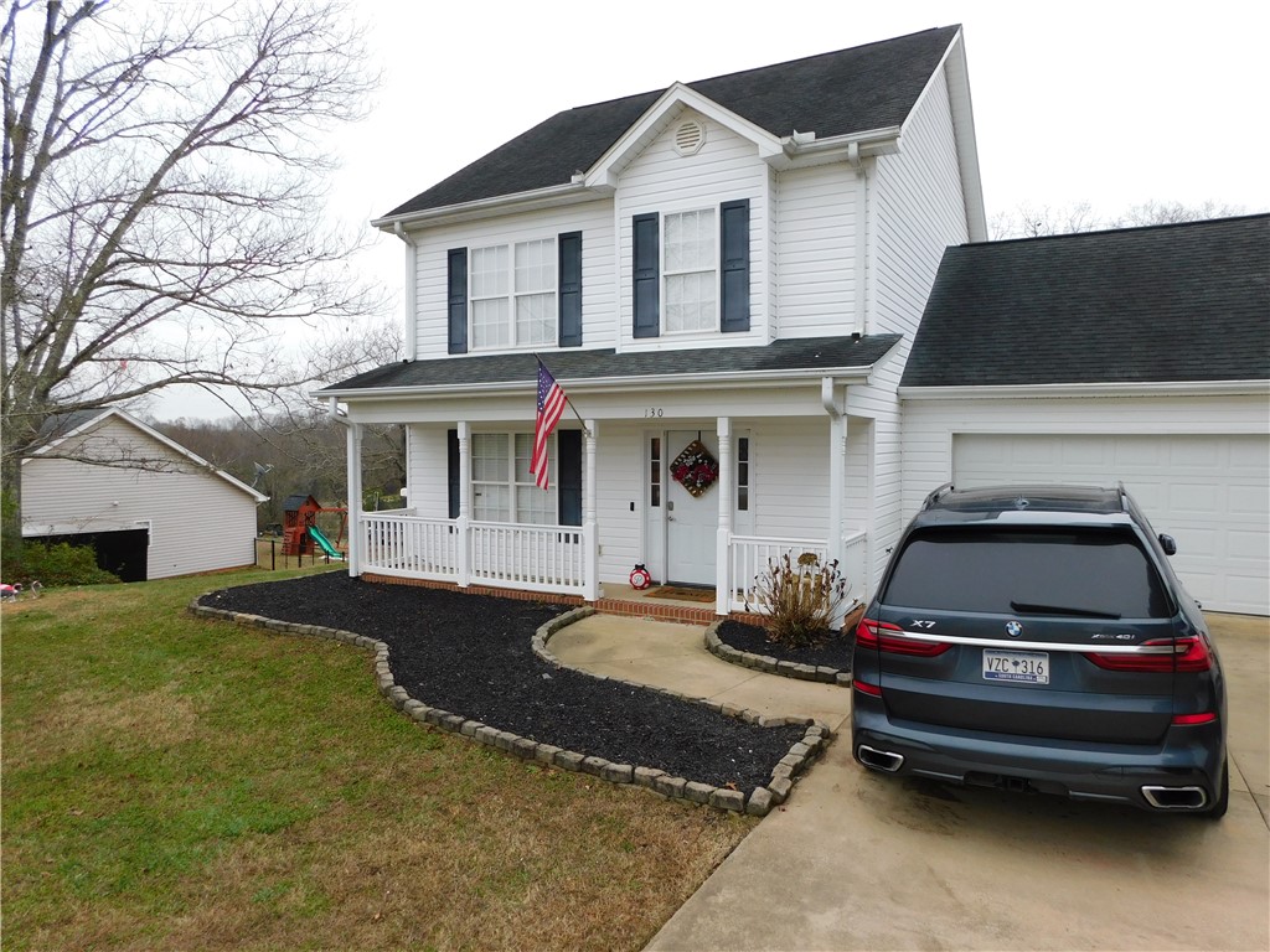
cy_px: 476
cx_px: 635
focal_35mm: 23
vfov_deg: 58.9
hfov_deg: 73.9
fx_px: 844
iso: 125
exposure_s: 1/160
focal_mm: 4
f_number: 3
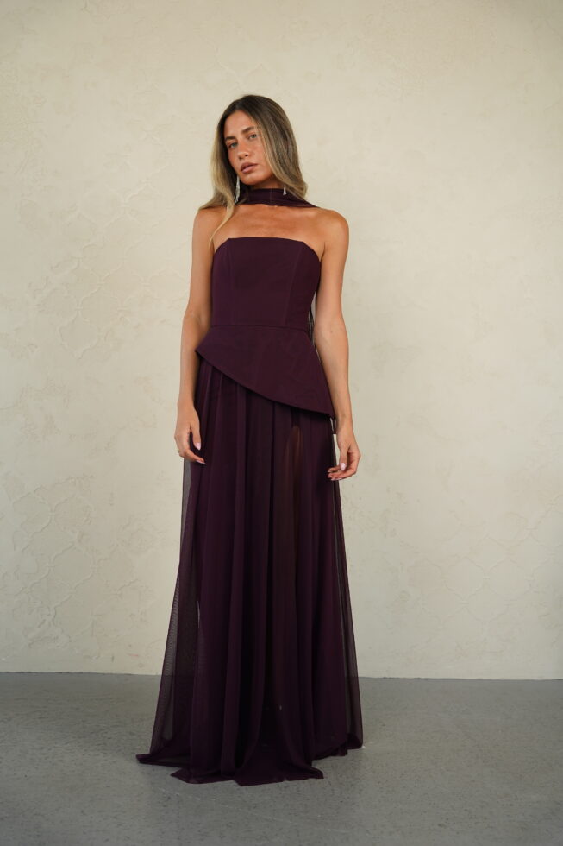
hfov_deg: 33.0
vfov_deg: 47.9
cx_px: 282
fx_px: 950
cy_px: 423
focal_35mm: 40
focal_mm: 40.5
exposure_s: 1/160
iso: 400
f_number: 3.5
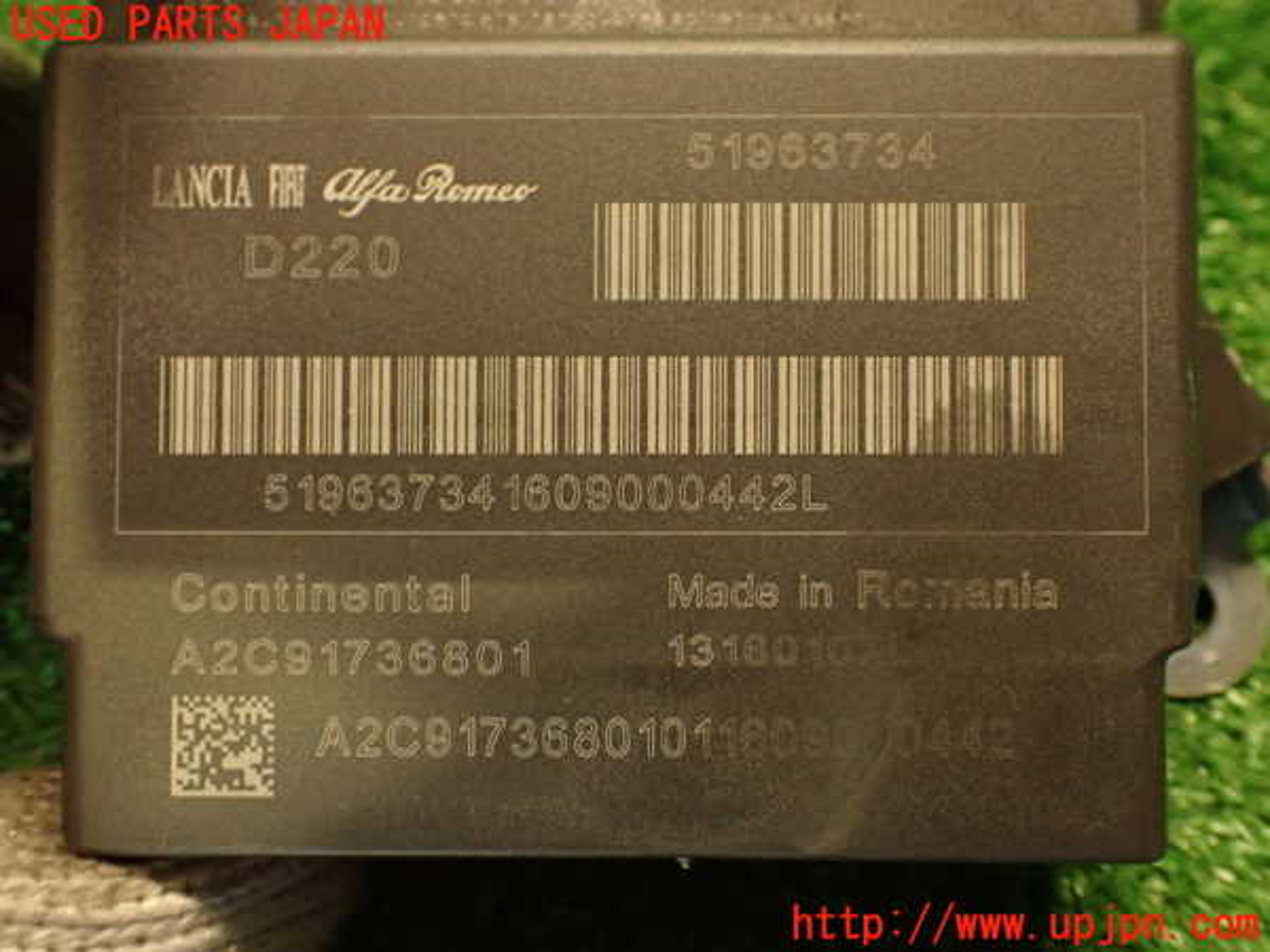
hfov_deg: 51.4
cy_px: 476
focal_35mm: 36
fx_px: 1321
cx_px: 635
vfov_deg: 39.7
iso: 640
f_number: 2.5
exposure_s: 1/40
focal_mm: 6.37
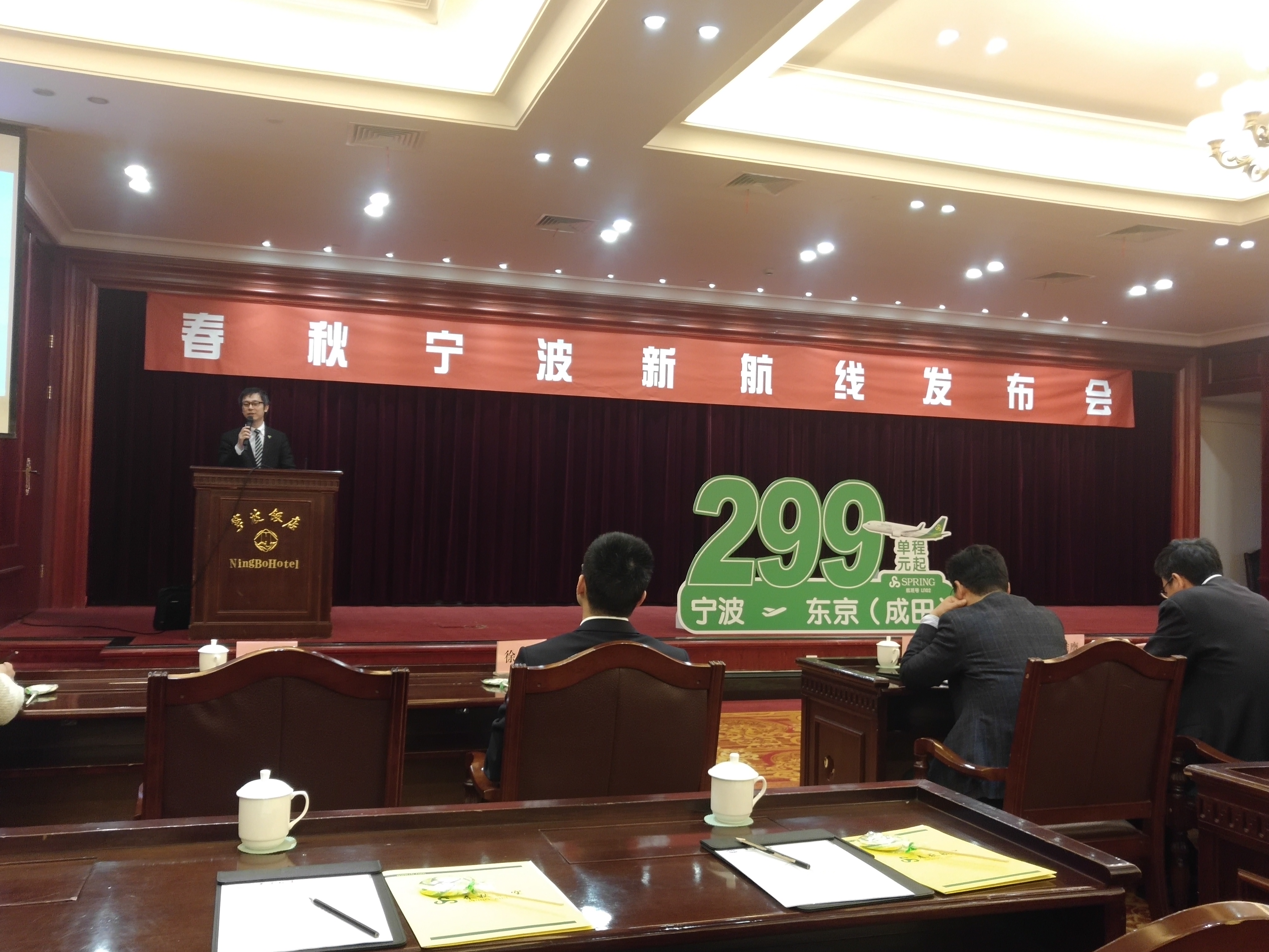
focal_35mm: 36
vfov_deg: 39.7
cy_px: 476
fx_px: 1320
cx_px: 634
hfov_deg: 51.4
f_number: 1.8
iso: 344
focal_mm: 4.35
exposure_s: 1/50
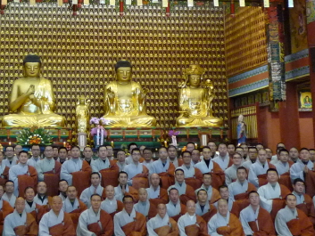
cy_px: 53
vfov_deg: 21.4
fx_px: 619
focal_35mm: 68
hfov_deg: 28.0
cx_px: 62
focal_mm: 4.4
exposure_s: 1/30
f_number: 2.8
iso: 400
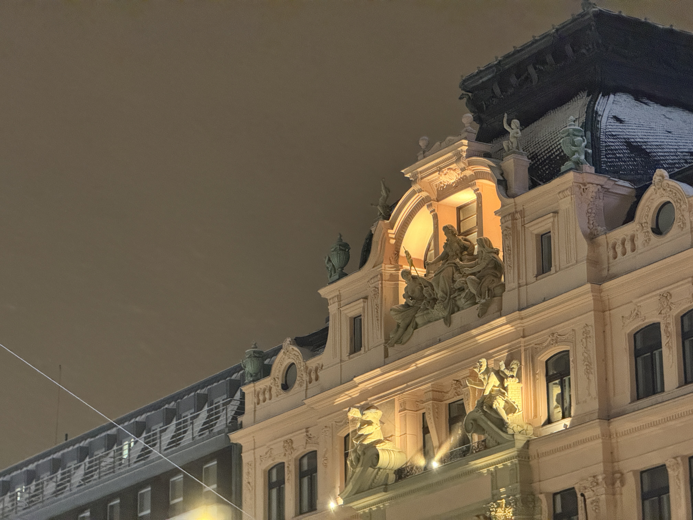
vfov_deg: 12.3
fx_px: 2402
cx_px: 346
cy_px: 260
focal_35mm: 120
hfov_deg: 16.4
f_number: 2.8
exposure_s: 1/25
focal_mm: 15.66
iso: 1600
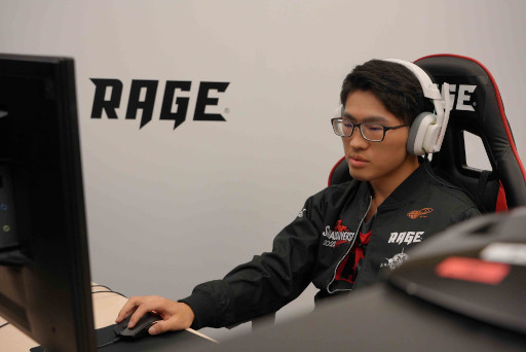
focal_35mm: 44
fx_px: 643
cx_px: 263
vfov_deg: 30.6
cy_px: 176
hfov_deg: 44.5
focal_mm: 44
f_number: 5.6
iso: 2500
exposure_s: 1/200
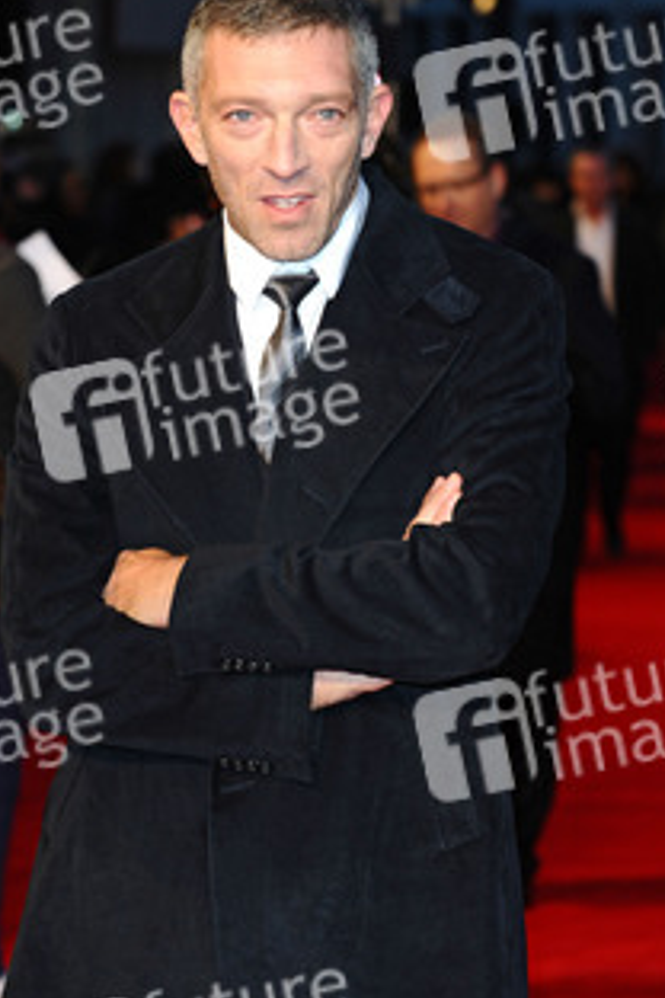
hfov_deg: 8.9
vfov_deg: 13.3
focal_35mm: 154
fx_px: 4267
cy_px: 566
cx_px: 289
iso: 320
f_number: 4.5
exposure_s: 1/200
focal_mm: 80
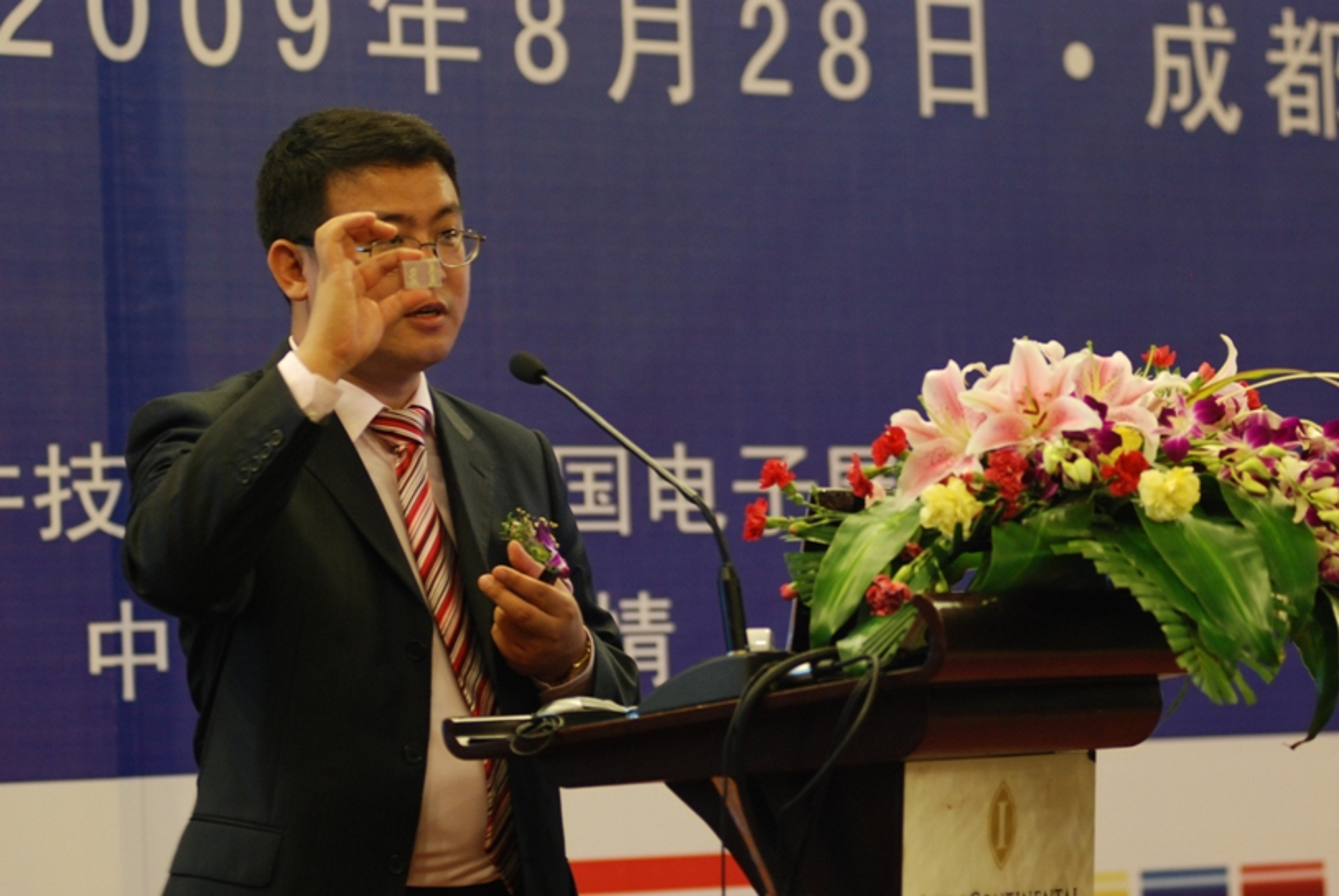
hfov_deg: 13.7
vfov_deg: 9.2
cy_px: 448
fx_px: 5585
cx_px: 670
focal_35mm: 150
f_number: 3.2
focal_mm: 100
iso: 640
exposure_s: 1/20
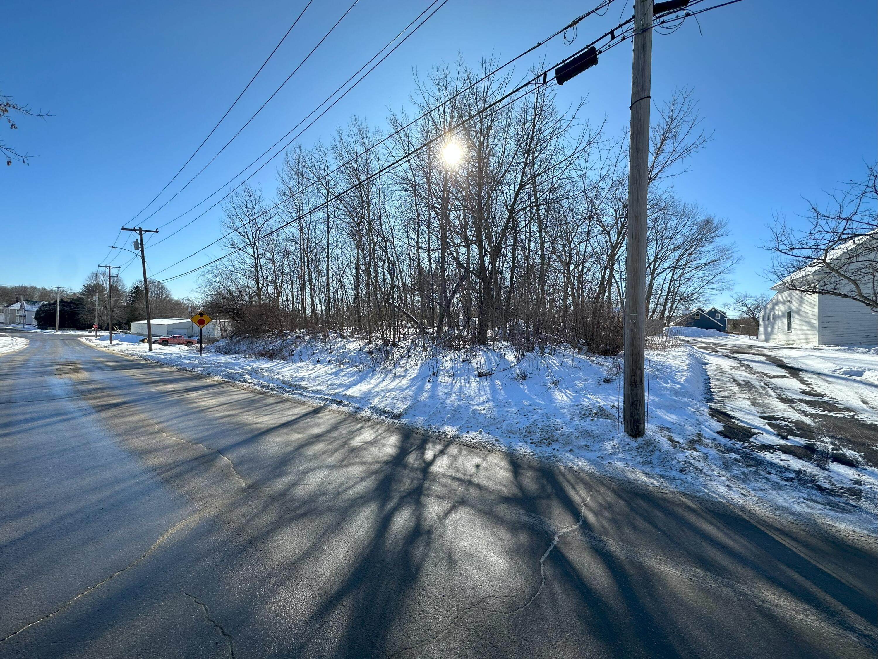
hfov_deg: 102.1
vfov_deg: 85.7
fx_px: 355
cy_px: 330
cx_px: 439
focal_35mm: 14
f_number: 2.2
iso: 50
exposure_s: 1/1416
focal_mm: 2.22
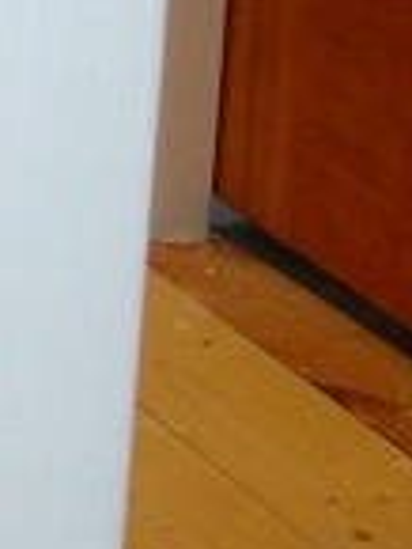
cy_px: -19
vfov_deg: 7.5
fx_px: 4152
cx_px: -828
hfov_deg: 5.4
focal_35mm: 262
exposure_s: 1/60.1
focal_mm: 7.8
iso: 50
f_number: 2.8
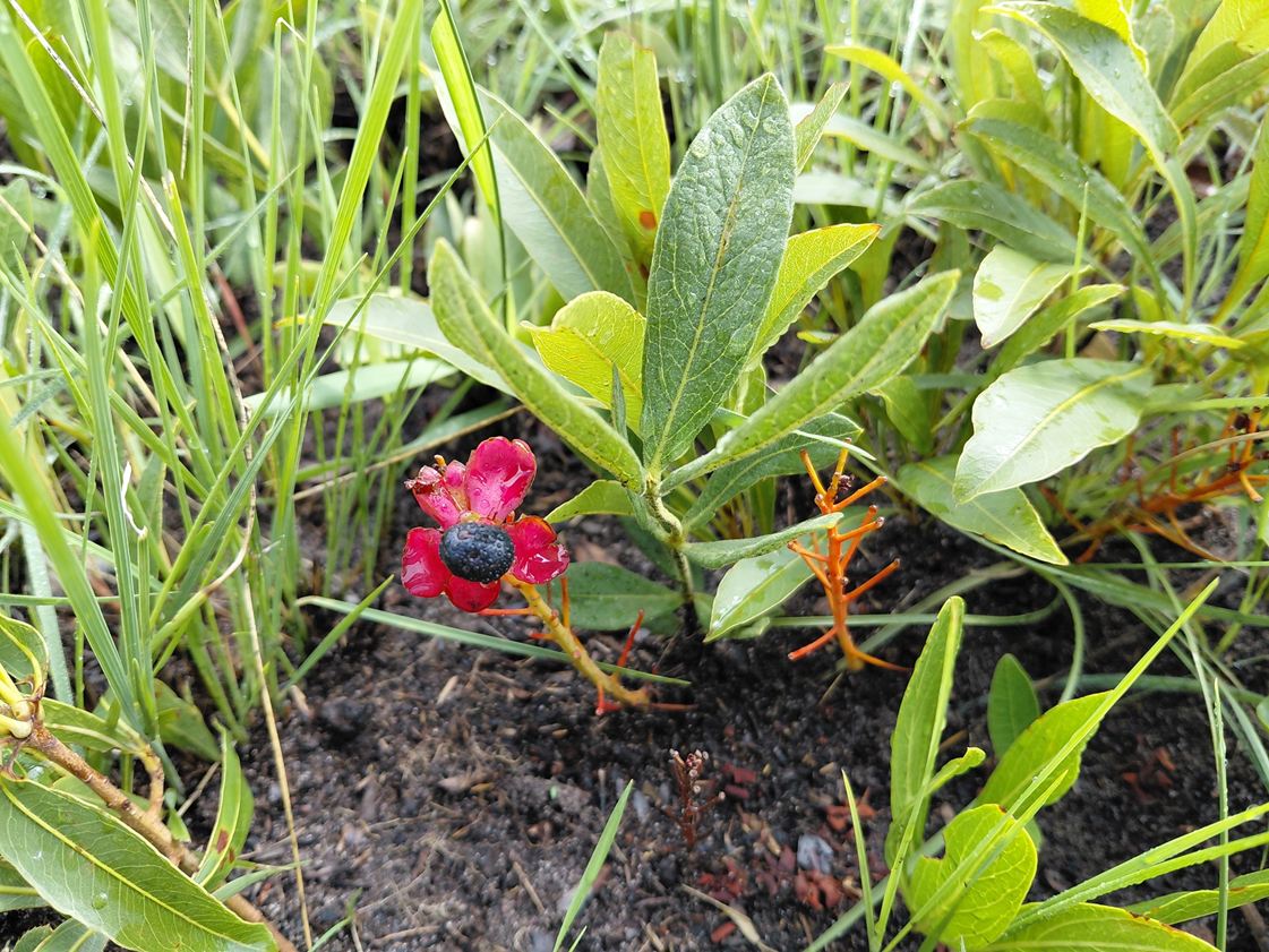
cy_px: 476
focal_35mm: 25
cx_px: 634
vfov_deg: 54.9
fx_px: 917
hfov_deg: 69.4
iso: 50
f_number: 1.8
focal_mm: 4.69
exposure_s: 1/360
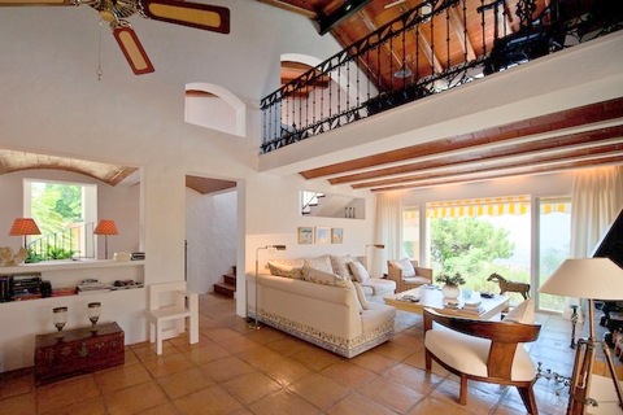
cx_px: 312
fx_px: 242
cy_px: 208
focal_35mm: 14
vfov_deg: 81.2
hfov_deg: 104.3
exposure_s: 1/640
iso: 200
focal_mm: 14
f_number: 4
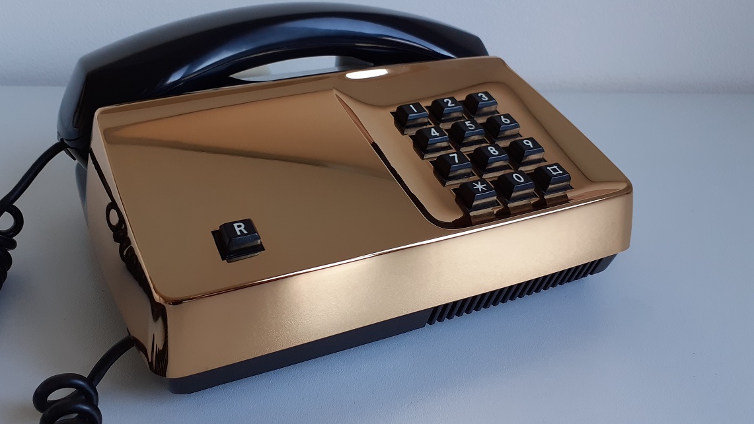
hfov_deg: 59.3
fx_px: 660
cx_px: 332
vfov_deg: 35.6
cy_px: 188
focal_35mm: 33
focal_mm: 3.6
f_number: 1.9
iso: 64
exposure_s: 1/60
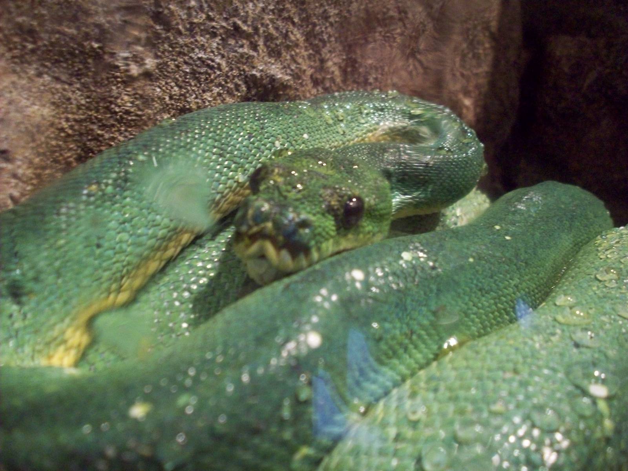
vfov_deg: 38.7
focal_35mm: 37
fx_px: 671
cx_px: 314
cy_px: 236
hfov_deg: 50.1
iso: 200
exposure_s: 1/8
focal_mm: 6.2
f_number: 2.8
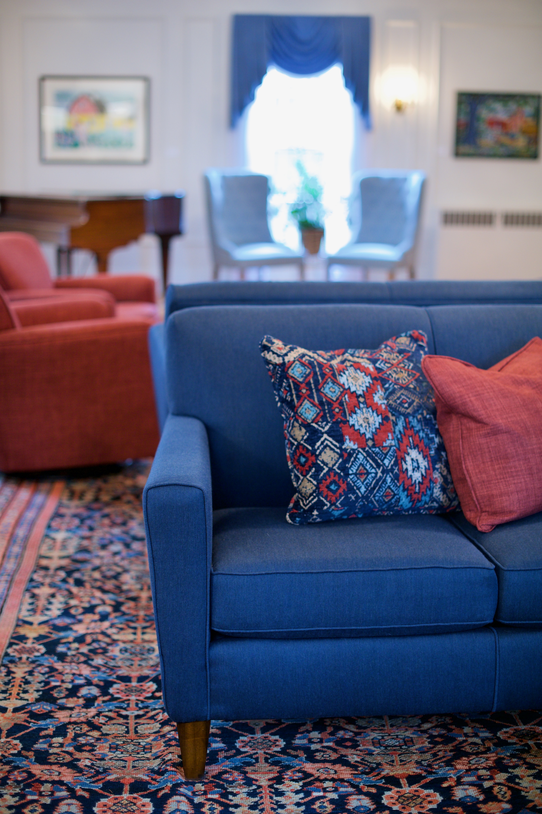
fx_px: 1131
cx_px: 271
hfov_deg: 27.0
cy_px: 407
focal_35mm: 50
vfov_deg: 39.6
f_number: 2
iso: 500
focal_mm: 50
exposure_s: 1/60
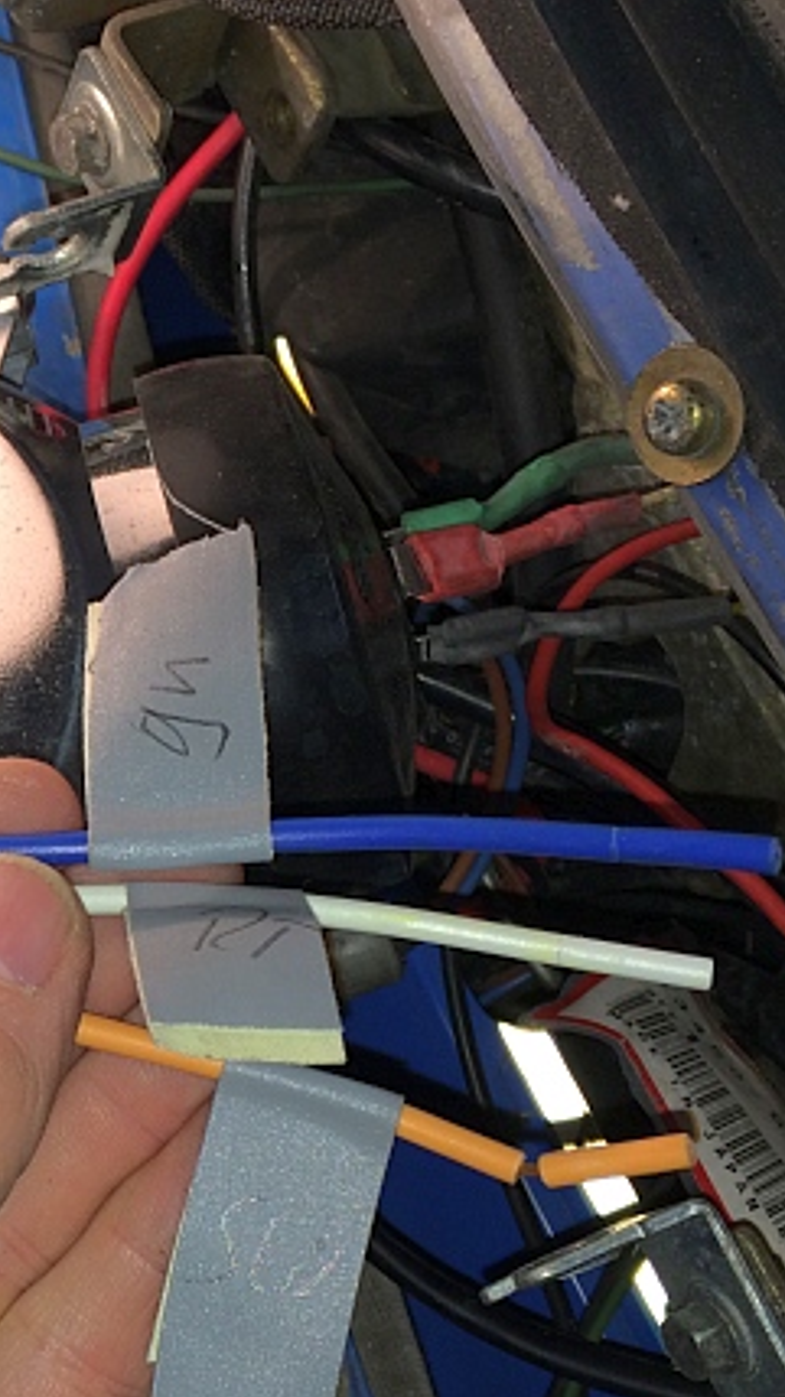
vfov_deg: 34.3
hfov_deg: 18.7
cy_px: 817
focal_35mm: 61
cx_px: -134
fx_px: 2260
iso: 32
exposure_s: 1/113
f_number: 2.2
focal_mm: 4.12
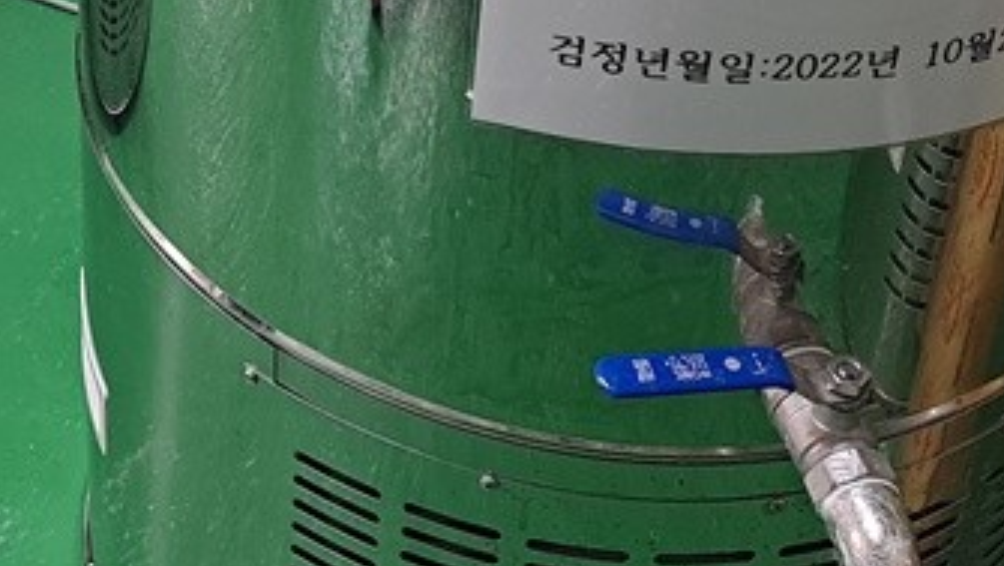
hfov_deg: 26.1
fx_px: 2078
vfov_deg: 14.4
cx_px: 57
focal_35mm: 78
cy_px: -302
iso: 200
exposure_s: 1/60
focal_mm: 5.23
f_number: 1.8
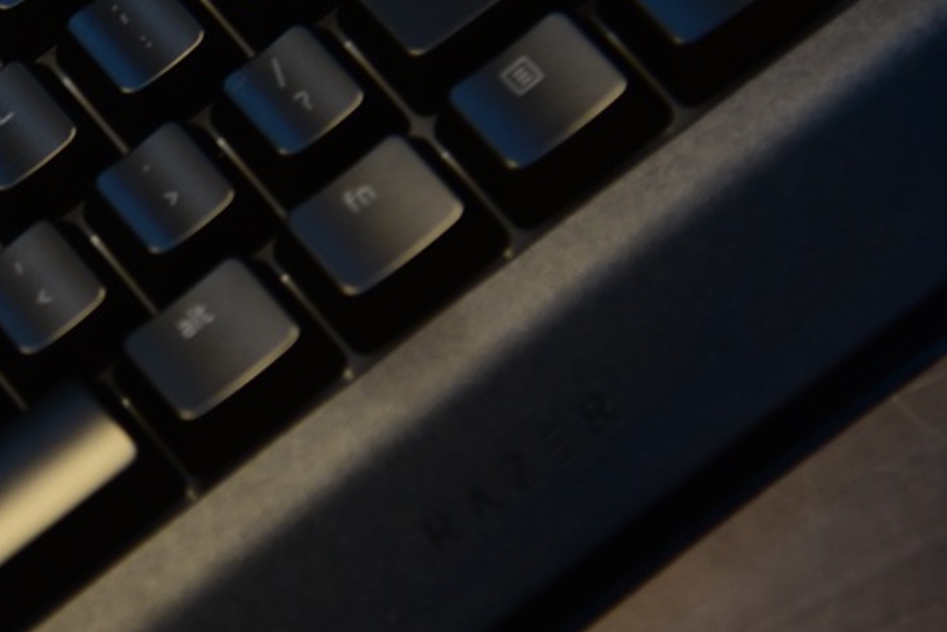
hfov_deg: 7.9
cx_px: -22
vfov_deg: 5.3
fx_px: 6865
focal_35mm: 261
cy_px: 61
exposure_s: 1/40
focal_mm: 120
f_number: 4
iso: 1600
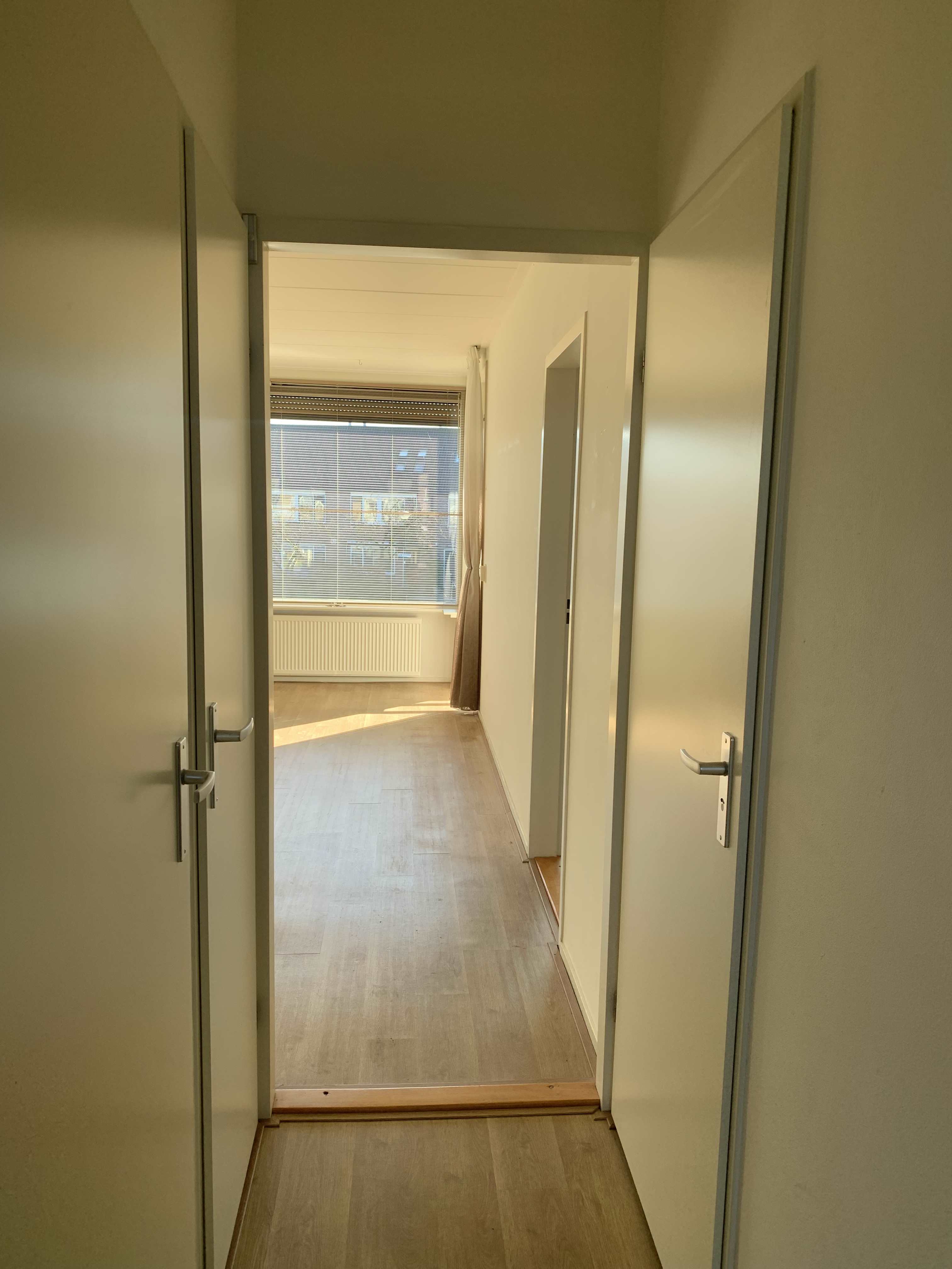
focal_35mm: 26
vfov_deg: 67.3
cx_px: 476
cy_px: 634
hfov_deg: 53.1
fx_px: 953
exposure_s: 1/121
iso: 32
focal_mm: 4.25
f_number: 1.8
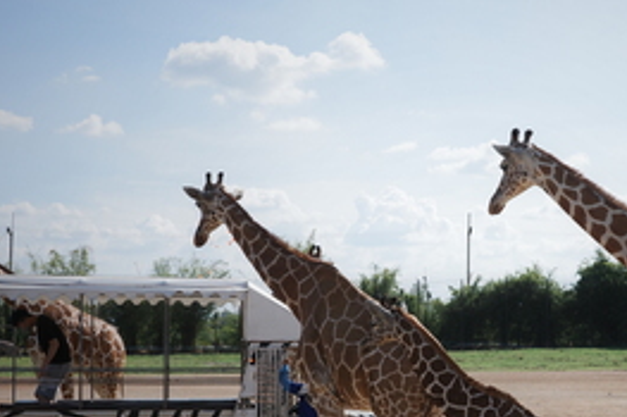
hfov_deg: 27.4
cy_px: 324
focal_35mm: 73
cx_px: 465
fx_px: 1271
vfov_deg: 18.5
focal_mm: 26
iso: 200
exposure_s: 1/1000
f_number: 5.6
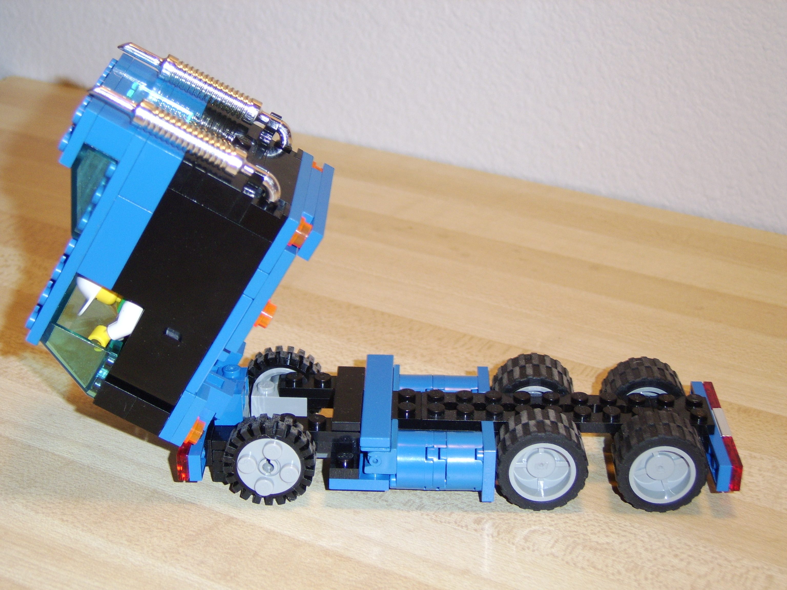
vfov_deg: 27.0
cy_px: 295
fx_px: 1228
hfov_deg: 35.5
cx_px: 394
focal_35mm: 54
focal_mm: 14.04
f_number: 3.5
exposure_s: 1/60
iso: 200
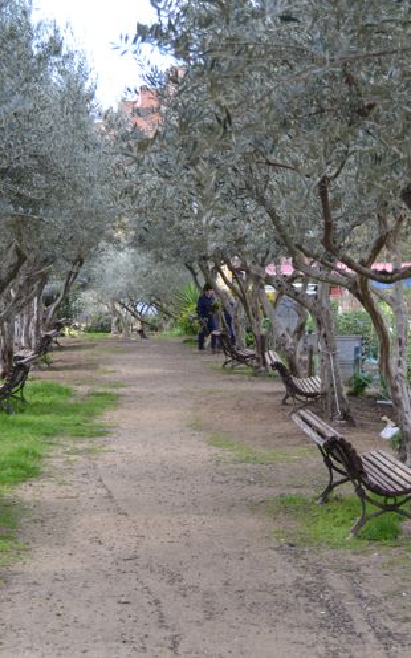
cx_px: 147
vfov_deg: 27.8
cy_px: 328
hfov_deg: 17.6
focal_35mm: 74
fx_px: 1326
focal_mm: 32
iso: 110
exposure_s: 1/125
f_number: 5.6
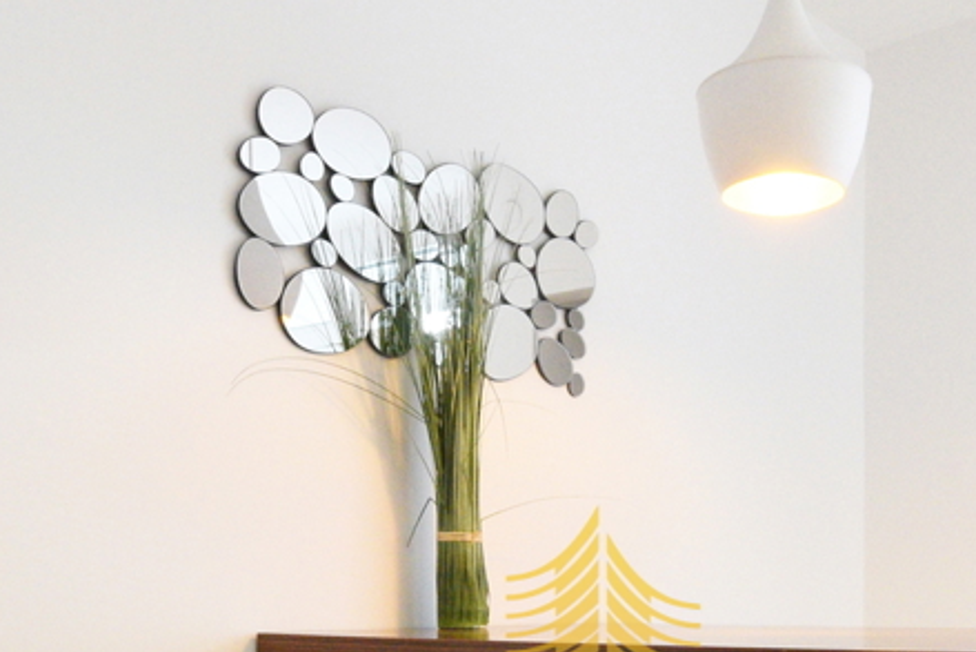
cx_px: 602
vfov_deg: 30.3
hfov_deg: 47.0
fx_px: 1112
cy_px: 654
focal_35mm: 41
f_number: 10
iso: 1800
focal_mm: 10
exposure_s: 1/30
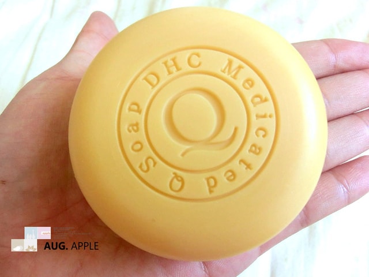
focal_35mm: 30
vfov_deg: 46.8
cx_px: 184
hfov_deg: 60.0
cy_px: 138
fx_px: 320
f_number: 3.5
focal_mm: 5.25
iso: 400
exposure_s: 1/60
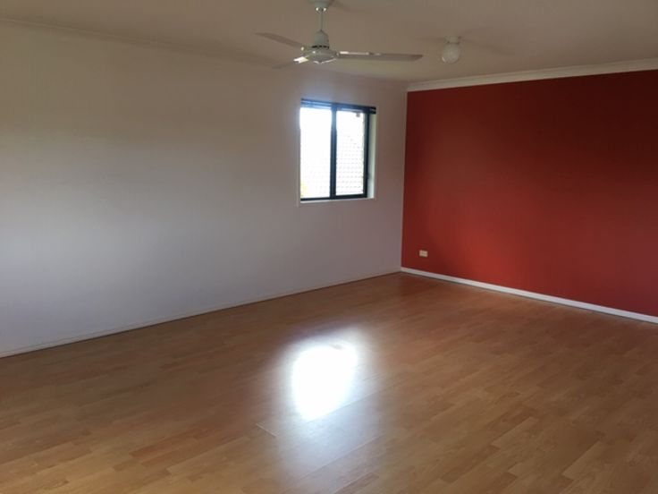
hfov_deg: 61.7
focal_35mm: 29
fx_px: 551
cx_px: 329
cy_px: 247
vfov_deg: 48.2
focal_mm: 4.15
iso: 40
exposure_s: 1/33
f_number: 2.2
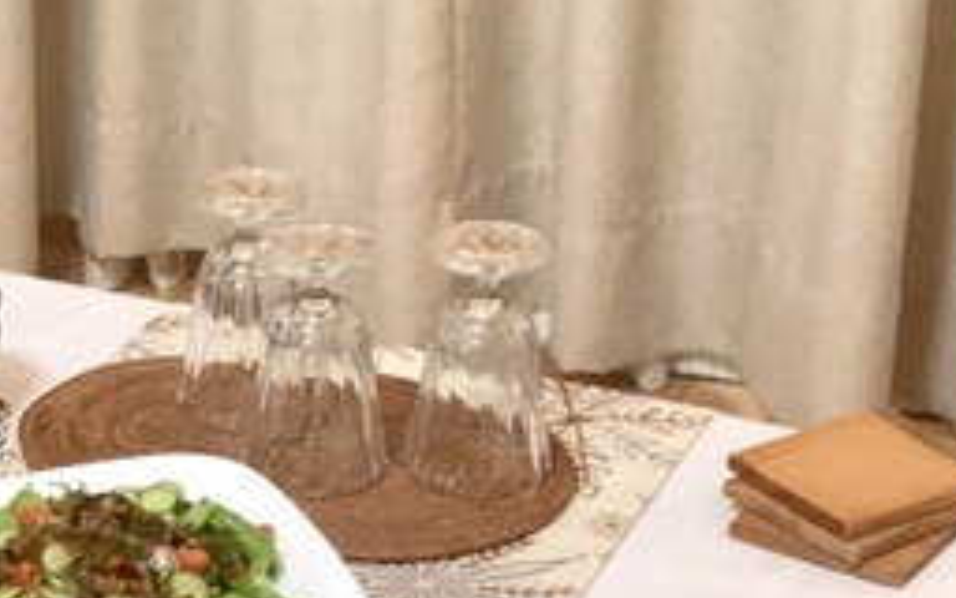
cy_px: 630
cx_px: 176
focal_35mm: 106
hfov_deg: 19.4
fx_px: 2762
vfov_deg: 12.2
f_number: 2.2
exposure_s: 1/50
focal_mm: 2.87
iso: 125
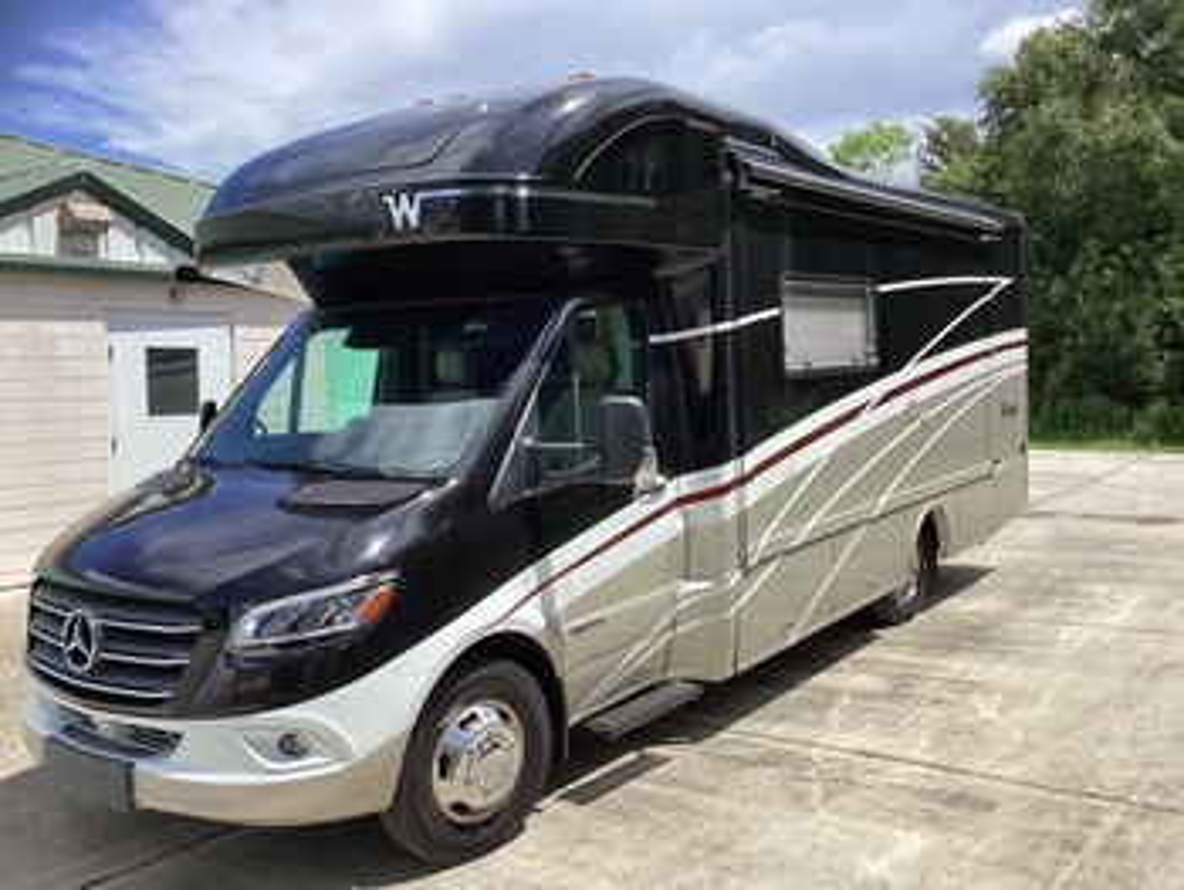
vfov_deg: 45.5
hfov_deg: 58.3
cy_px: 445
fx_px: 1061
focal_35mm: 31
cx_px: 592
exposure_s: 1/1597
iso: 25
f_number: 2.4
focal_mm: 3.3
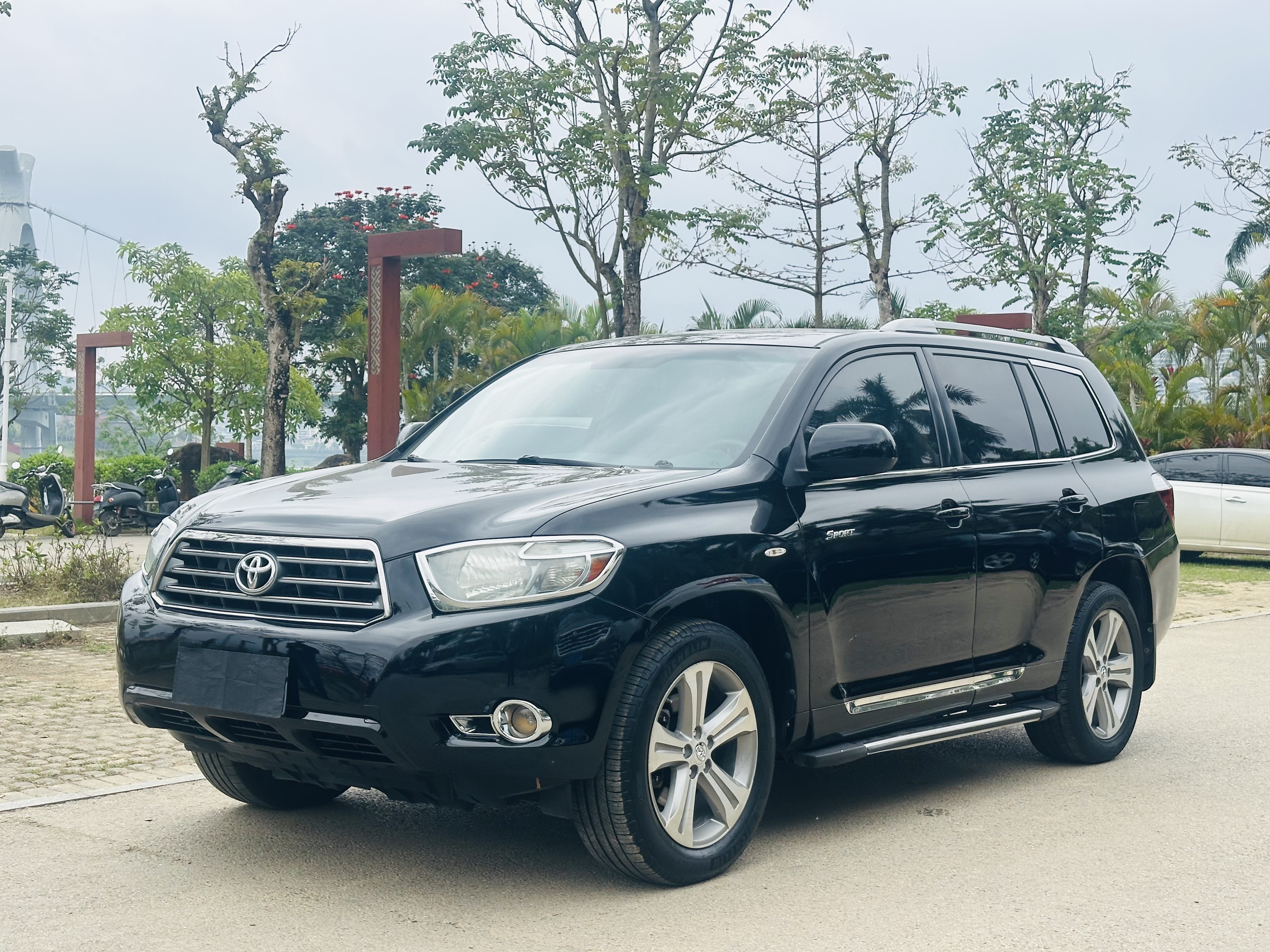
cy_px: 476
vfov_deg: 30.3
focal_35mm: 48
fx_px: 1761
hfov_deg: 39.7
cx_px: 635
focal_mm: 6.86
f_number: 1.78
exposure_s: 1/1497
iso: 64
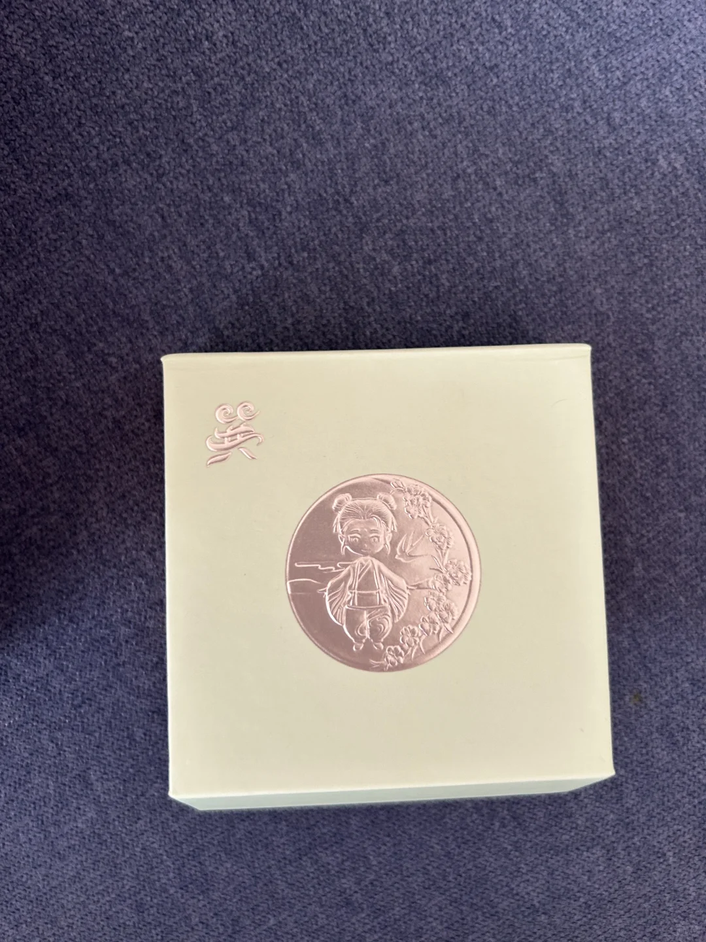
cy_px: 471
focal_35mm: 26
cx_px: 353
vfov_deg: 67.3
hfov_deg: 53.1
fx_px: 707
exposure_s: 1/69
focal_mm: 5.7
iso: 125
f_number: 1.5
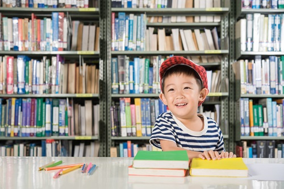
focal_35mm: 60
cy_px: 94
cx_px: 142
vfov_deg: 22.6
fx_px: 473
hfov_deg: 33.4
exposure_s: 1/200
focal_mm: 60
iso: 400
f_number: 6.3
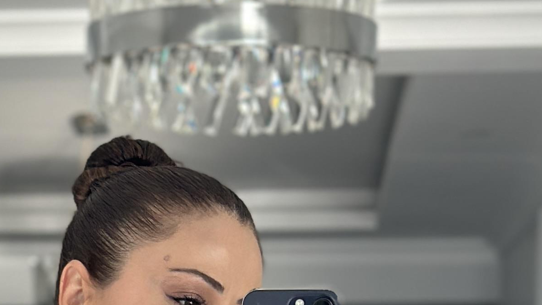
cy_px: 862
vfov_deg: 6.4
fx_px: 2544
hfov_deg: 12.1
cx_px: 108
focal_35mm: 177
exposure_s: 1/214
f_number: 1.78
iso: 80
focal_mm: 6.86
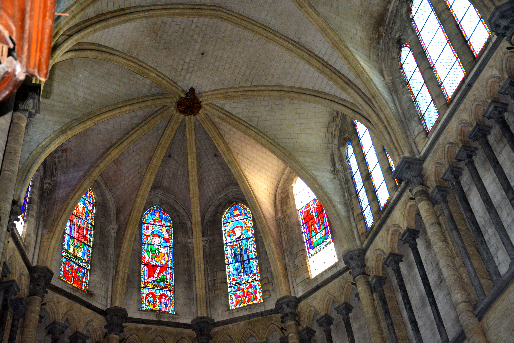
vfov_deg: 26.5
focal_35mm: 51
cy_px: 172
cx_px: 257
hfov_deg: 38.9
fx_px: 728
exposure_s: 1/60
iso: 1000
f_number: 4.2
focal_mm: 34
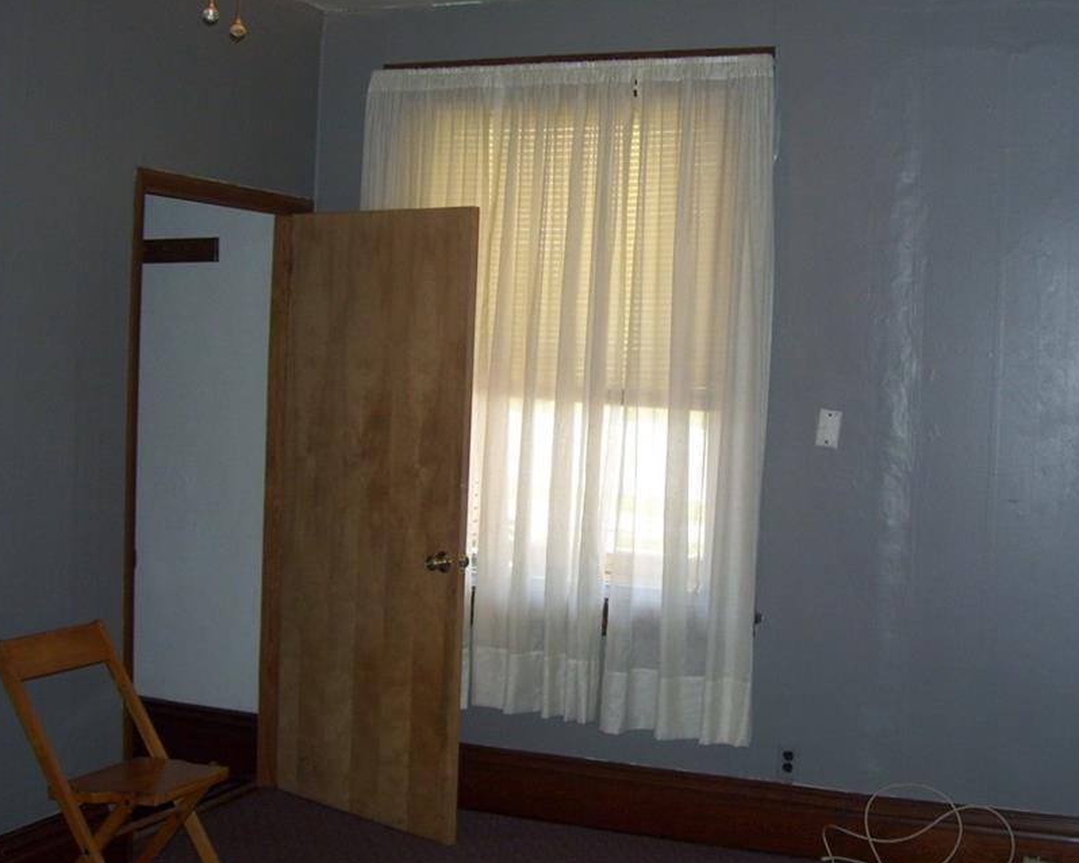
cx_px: 584
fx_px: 1437
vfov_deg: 33.4
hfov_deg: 41.1
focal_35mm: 45
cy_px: 402
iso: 125
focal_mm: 6
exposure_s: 1/60
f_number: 2.7
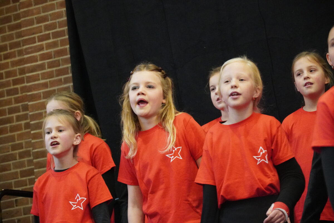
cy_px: 112
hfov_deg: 13.3
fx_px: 1433
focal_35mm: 154
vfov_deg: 8.9
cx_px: 167
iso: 8000
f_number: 5.6
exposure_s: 1/60
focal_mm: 103
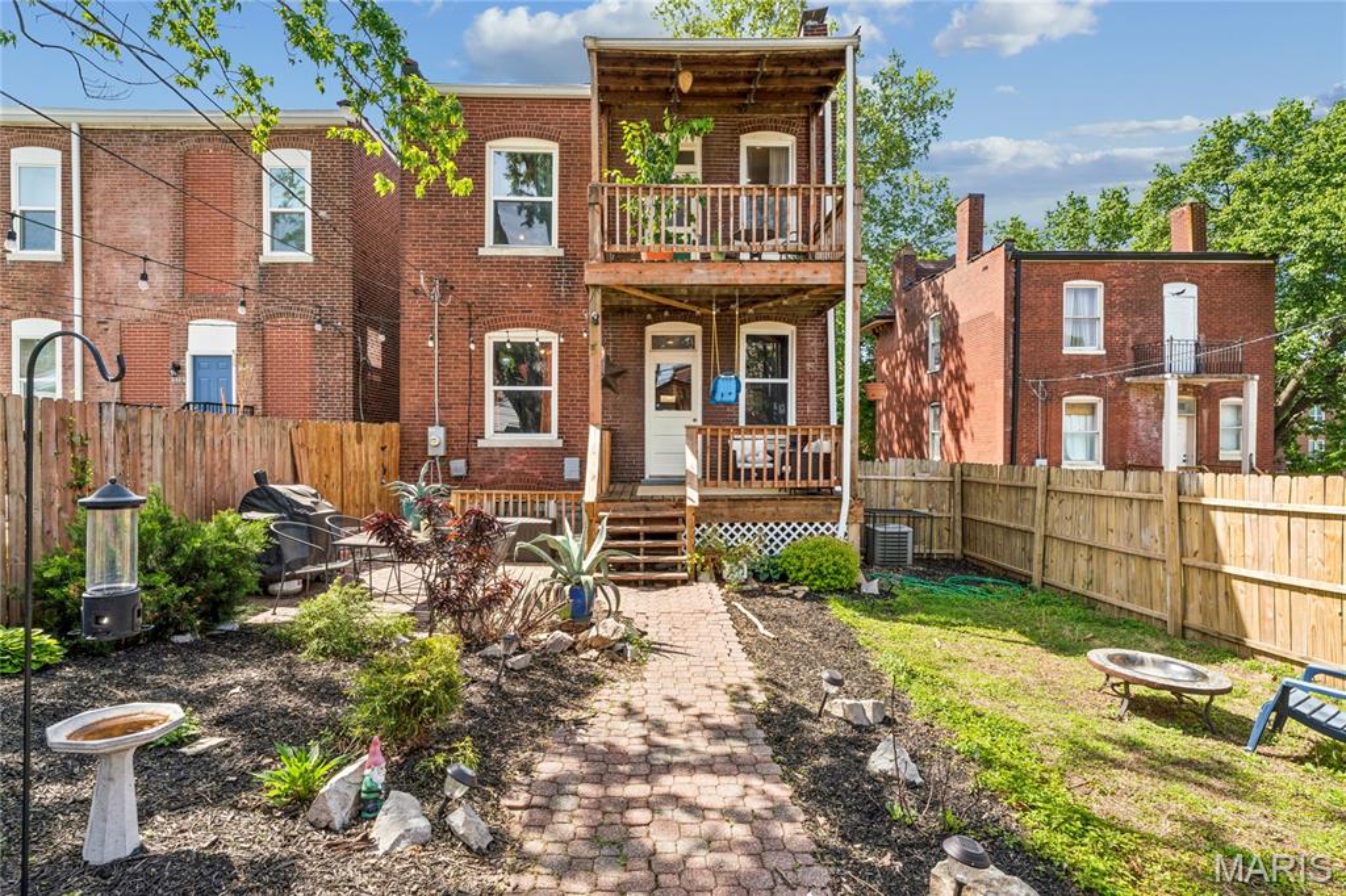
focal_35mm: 18
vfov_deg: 66.8
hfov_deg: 89.4
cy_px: 448
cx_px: 673
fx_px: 680
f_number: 22
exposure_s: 1/13
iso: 100
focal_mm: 18.2
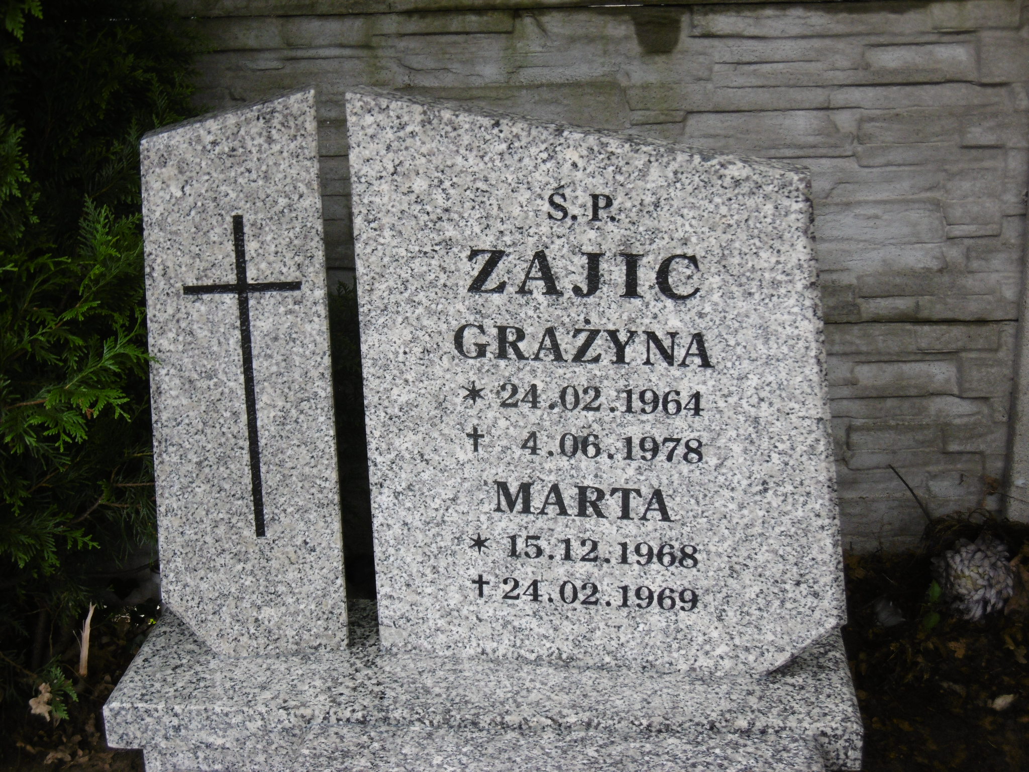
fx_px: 1754
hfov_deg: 32.7
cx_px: 514
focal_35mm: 59
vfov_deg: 24.8
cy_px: 386
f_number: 4.2
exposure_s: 1/60
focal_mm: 10.5
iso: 100
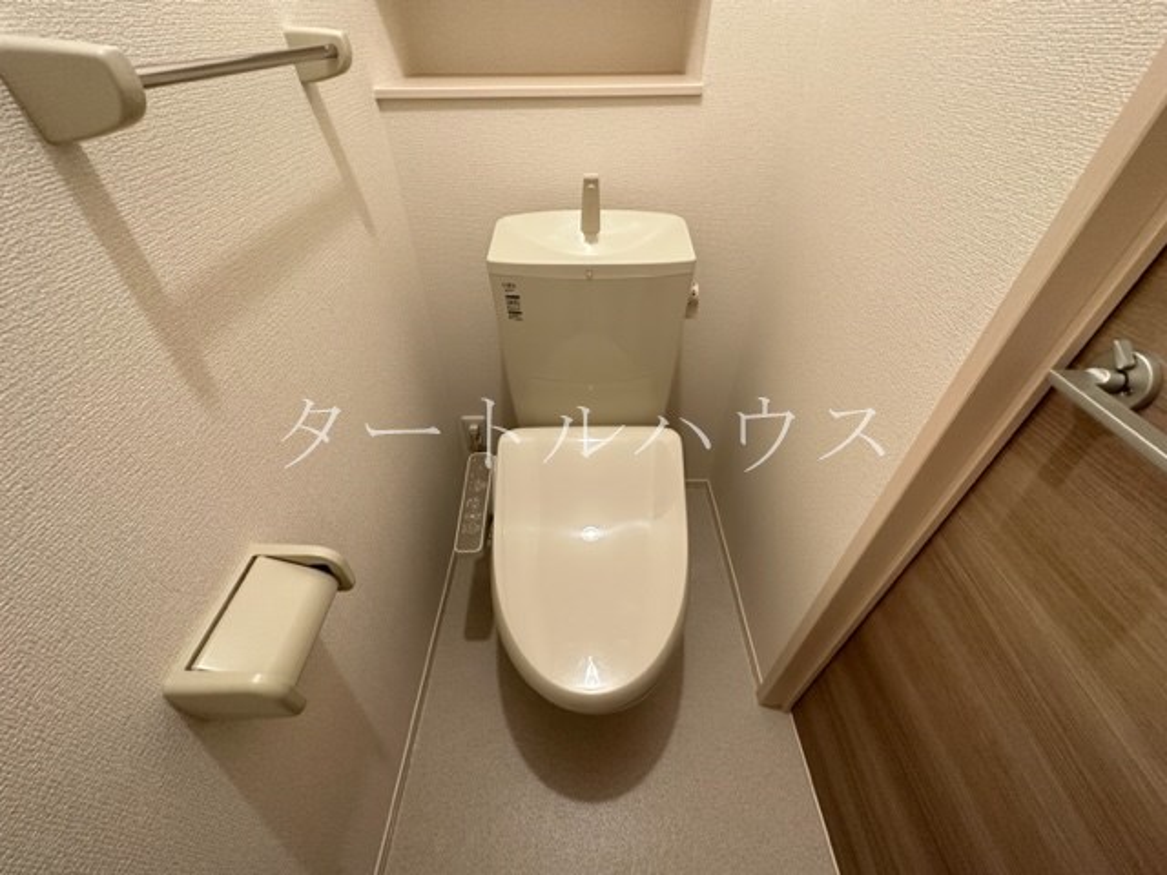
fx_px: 472
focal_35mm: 14
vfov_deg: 85.7
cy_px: 438
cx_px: 584
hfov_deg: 102.1
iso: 400
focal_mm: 2.22
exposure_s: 1/60
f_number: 2.2
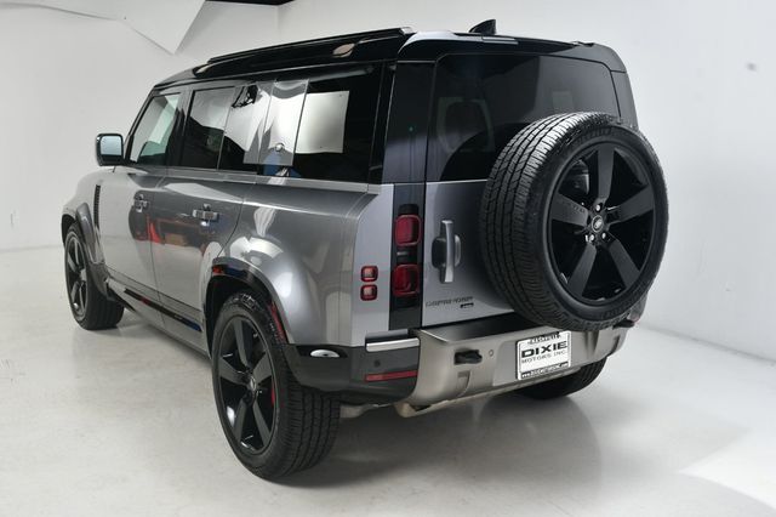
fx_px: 776
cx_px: 388
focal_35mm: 36
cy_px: 258
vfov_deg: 36.8
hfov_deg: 53.2
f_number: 11
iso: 100
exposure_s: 1/160
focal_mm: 24
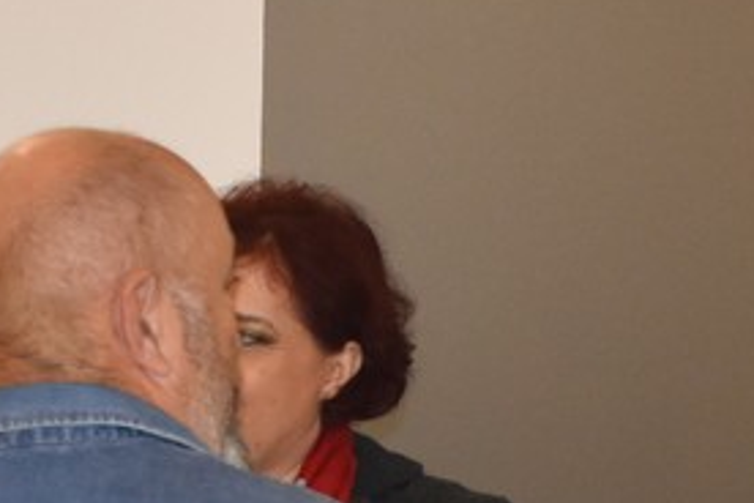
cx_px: 279
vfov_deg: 6.2
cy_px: 1175
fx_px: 4419
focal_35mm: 211
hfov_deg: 9.7
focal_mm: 24
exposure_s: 1/125
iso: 800
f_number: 4
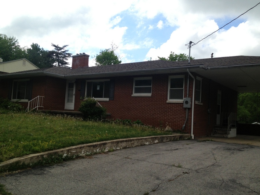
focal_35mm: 35
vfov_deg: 40.7
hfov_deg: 52.6
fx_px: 263
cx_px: 130
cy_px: 98
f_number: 2.4
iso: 50
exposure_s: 1/1972
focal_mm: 4.28
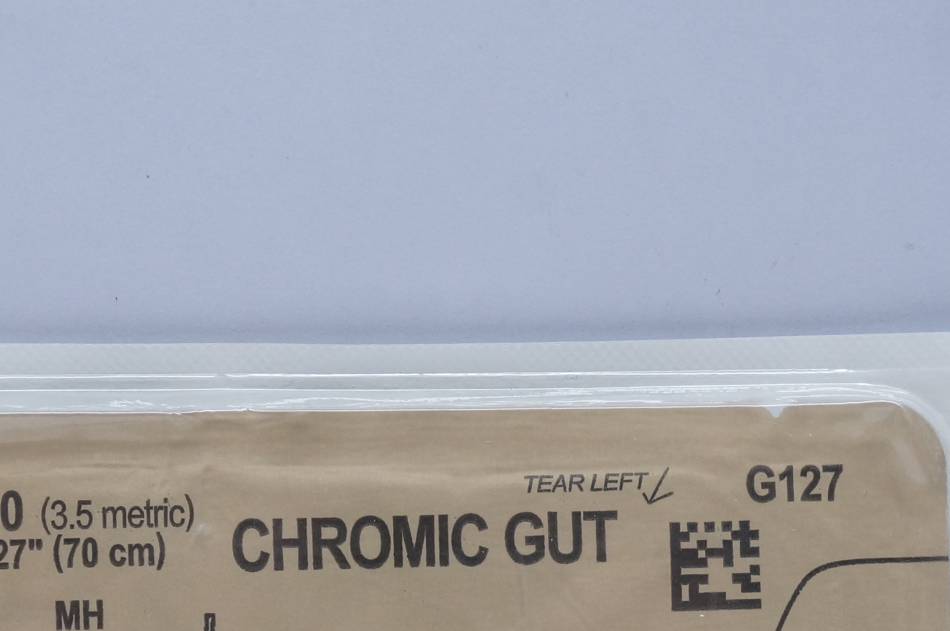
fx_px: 2928
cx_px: 470
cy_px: 648
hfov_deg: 18.4
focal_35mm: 111
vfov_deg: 12.2
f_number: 7.1
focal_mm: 35
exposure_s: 1/60
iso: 800
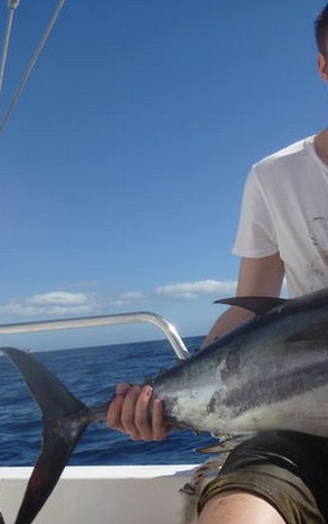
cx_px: 328
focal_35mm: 40
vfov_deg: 49.3
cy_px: 260
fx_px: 572
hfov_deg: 29.8
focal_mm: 4.9
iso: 100
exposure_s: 1/160
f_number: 10
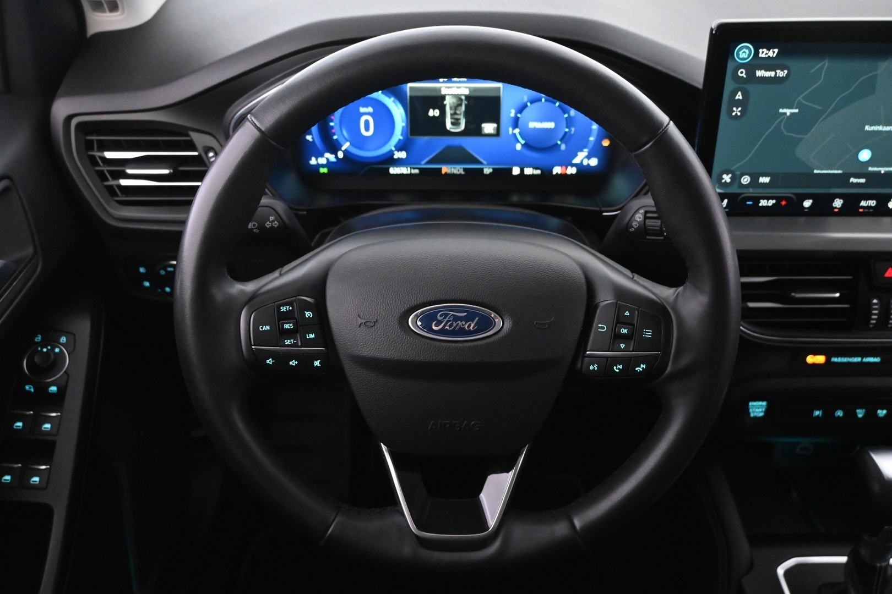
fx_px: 911
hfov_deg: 52.2
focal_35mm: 37
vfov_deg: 36.2
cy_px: 297
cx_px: 446
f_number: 4.5
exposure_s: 1/40
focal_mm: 24.5
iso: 5000
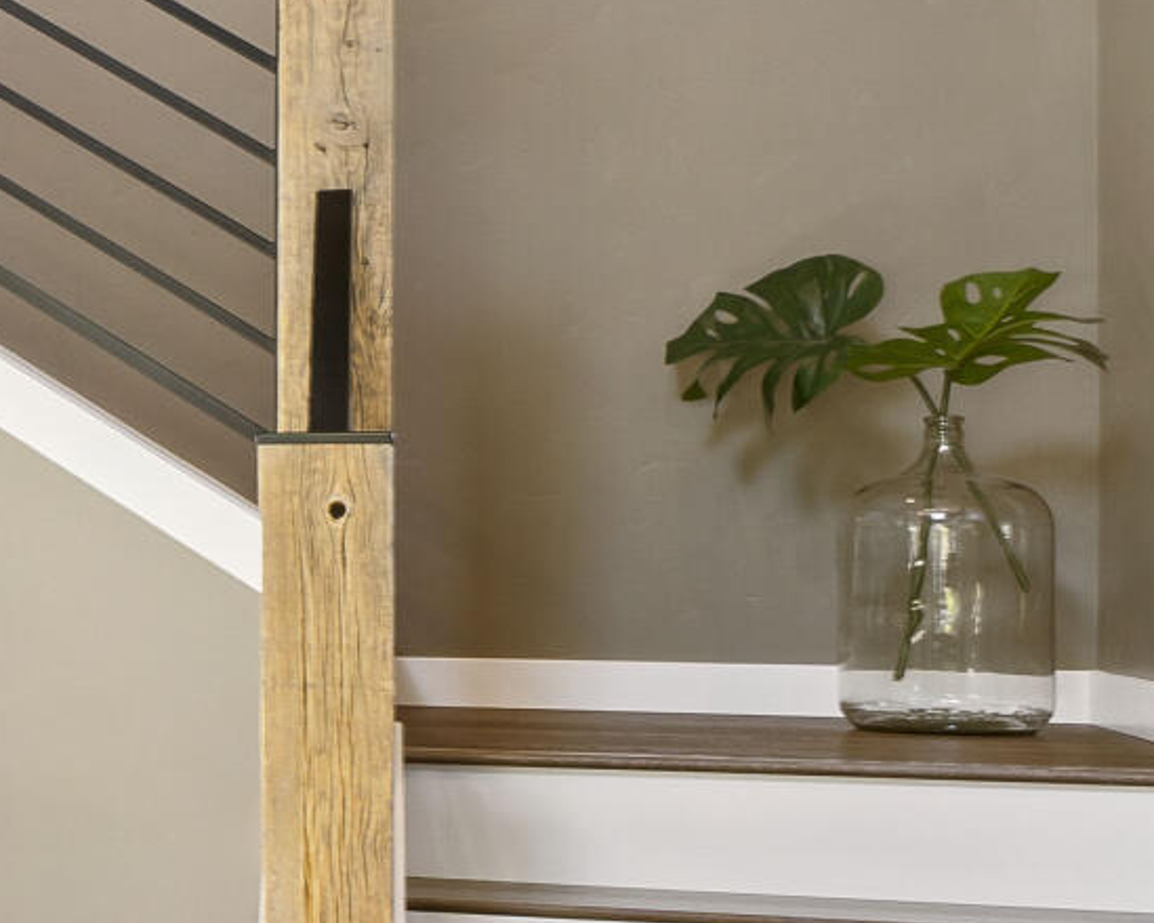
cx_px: -1179
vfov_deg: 17.9
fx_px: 2923
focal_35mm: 86
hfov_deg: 16.6
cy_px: 559
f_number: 7.1
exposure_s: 1/4
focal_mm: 16.7
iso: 250
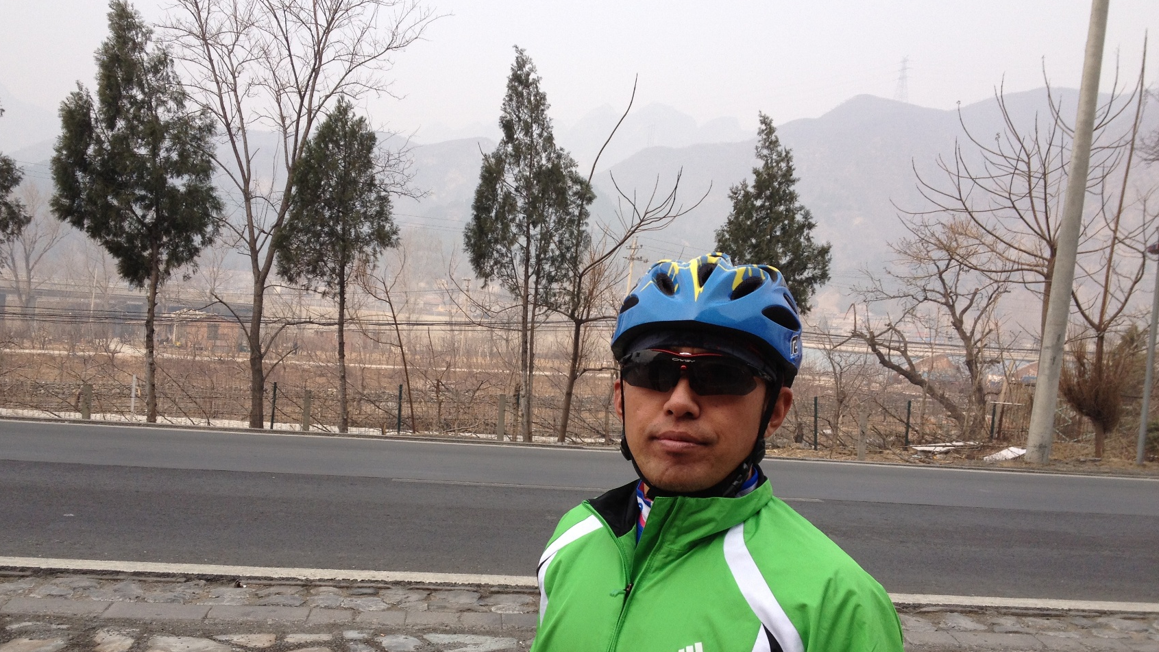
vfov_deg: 30.3
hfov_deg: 51.6
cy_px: 410
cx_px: 570
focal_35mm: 39
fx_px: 1198
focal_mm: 4.28
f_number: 2.4
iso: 64
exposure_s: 1/812
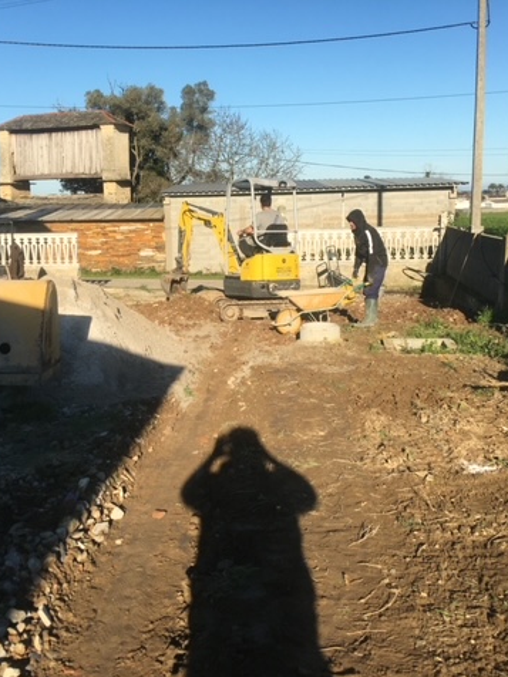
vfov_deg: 47.9
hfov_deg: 36.7
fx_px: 763
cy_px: 340
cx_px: 209
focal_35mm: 39
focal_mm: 4.15
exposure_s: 1/1538
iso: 25
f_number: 2.2
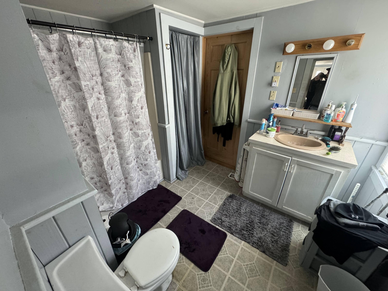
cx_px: 194
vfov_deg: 85.7
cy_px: 146
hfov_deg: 102.1
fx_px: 157
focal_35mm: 14
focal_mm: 2.22
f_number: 2.2
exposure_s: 1/60
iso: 640
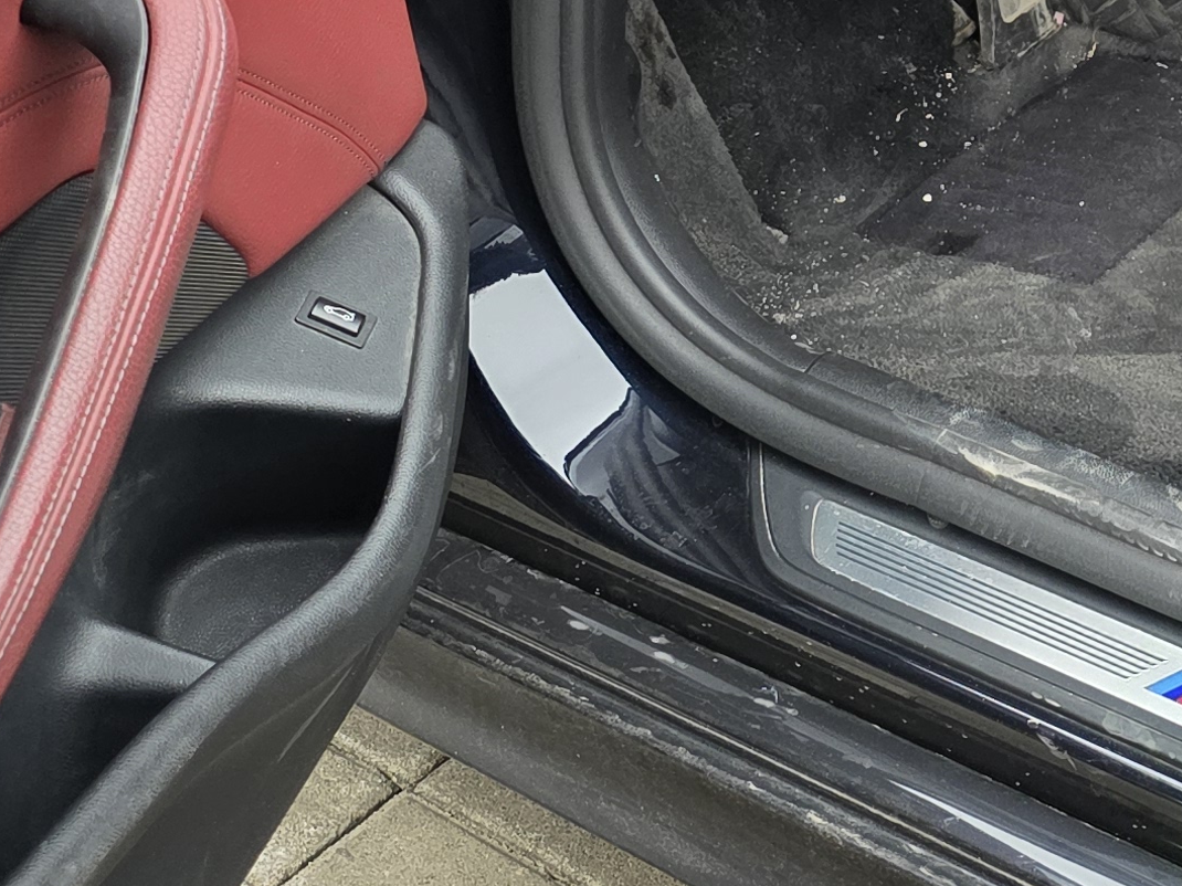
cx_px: 1296
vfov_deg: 16.7
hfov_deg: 21.6
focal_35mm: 86
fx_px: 2936
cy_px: -29
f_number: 1.7
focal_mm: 6.3
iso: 200
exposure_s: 1/180
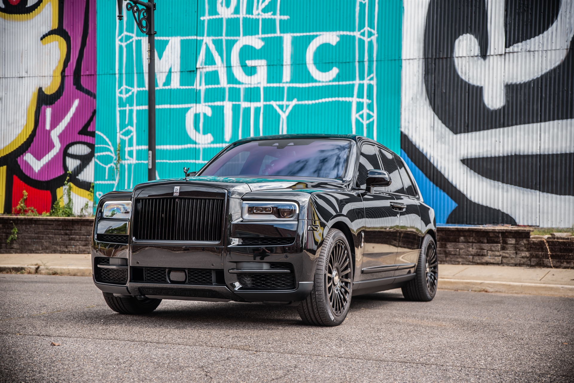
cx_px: 287
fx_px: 893
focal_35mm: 56
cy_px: 192
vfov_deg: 24.2
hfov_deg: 35.6
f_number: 2.8
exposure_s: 1/100
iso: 64
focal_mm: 56
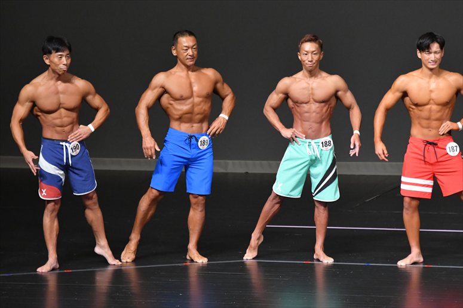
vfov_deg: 4.4
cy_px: 154
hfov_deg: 6.5
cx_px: 232
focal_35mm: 315
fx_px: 4049
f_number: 5.6
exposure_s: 1/400
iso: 5000
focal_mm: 210
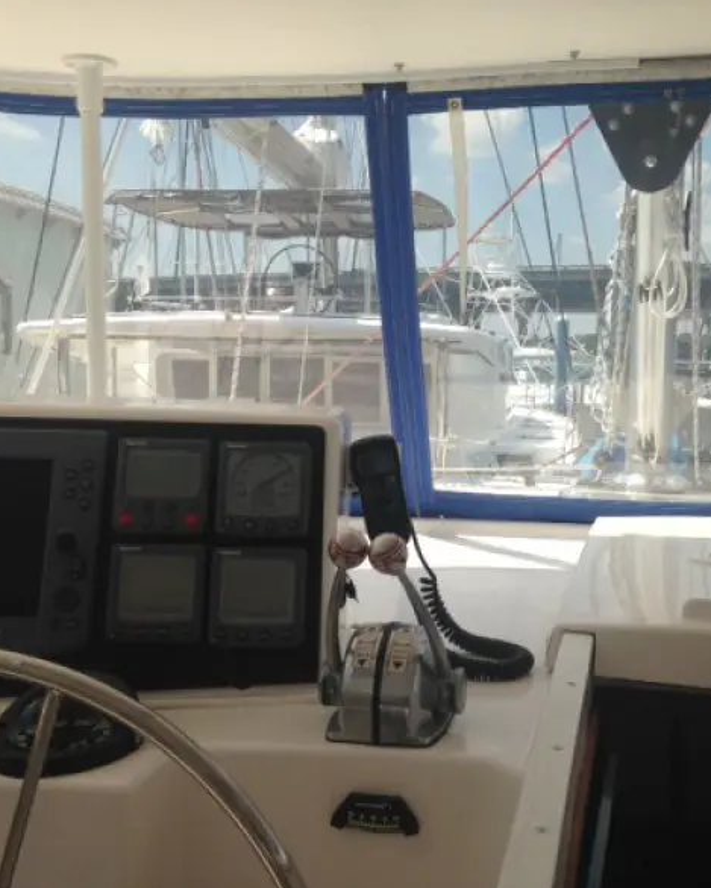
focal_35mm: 44
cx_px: 406
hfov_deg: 34.1
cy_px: 439
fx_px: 1157
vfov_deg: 42.0
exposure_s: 1/1748
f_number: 2.4
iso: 50
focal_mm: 4.12
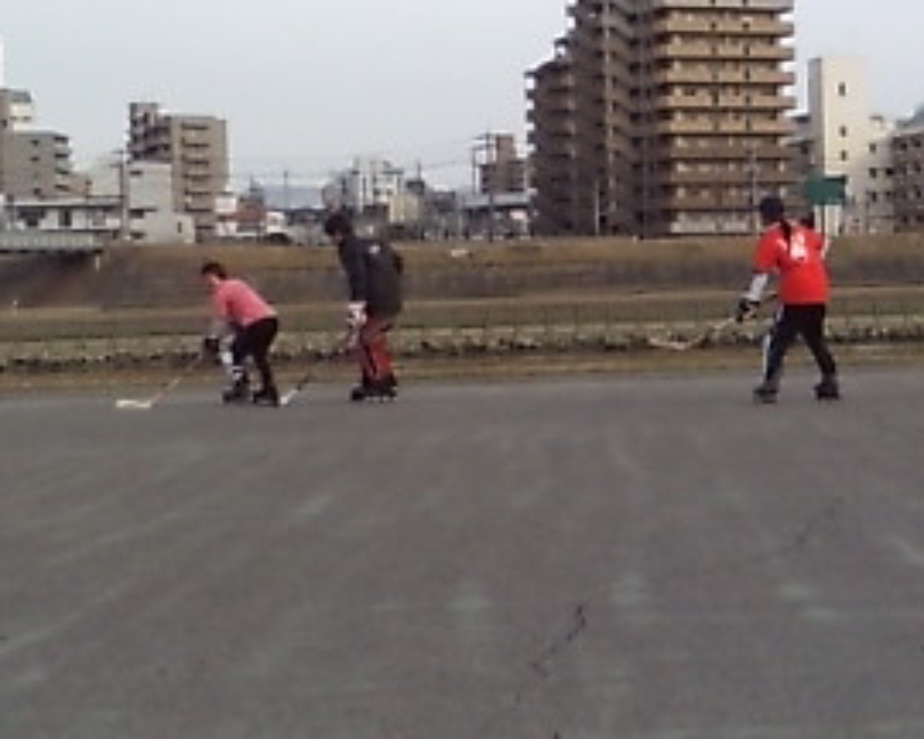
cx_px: 972
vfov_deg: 22.8
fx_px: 1832
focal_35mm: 67
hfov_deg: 26.4
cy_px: 438
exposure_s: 1/417
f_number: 3.5
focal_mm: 3.73
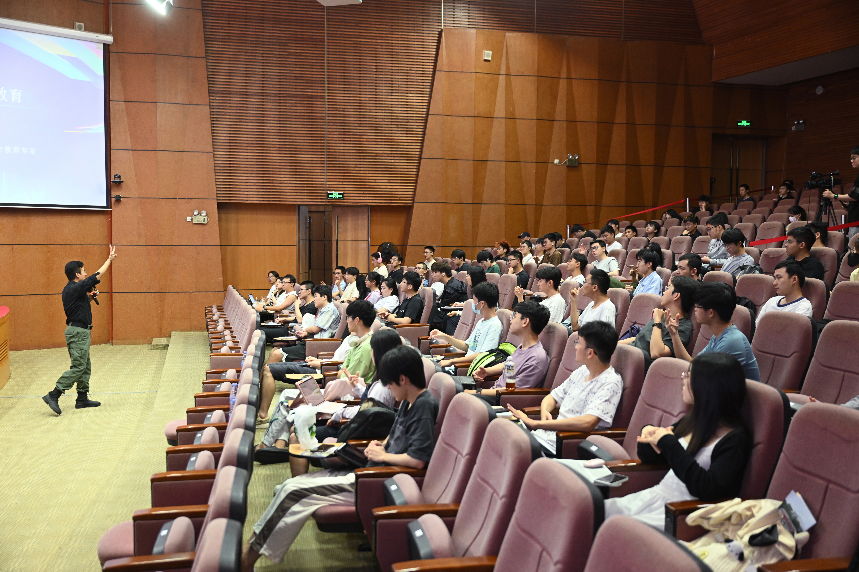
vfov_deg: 39.4
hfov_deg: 56.5
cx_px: 430
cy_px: 286
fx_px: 799
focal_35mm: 34
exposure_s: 1/100
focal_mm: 33.5
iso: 1600
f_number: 2.8
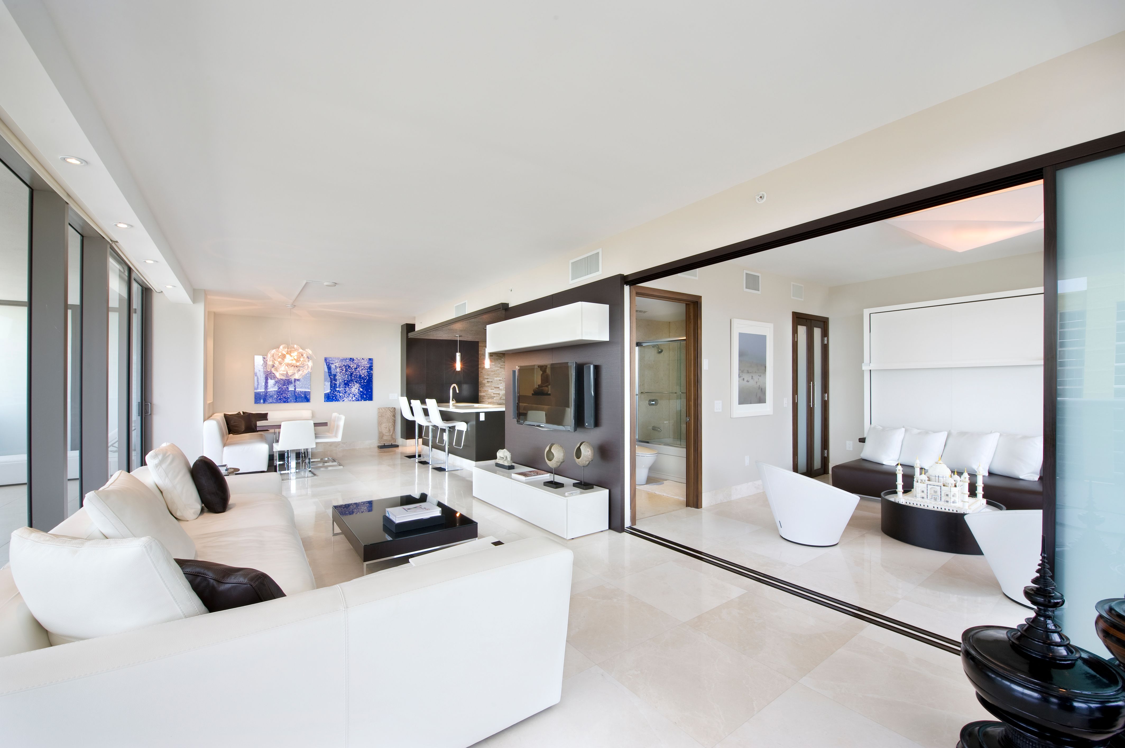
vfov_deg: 81.1
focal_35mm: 14
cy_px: 374
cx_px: 562
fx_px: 437
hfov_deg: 104.3
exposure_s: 1/6
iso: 200
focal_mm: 14
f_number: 16
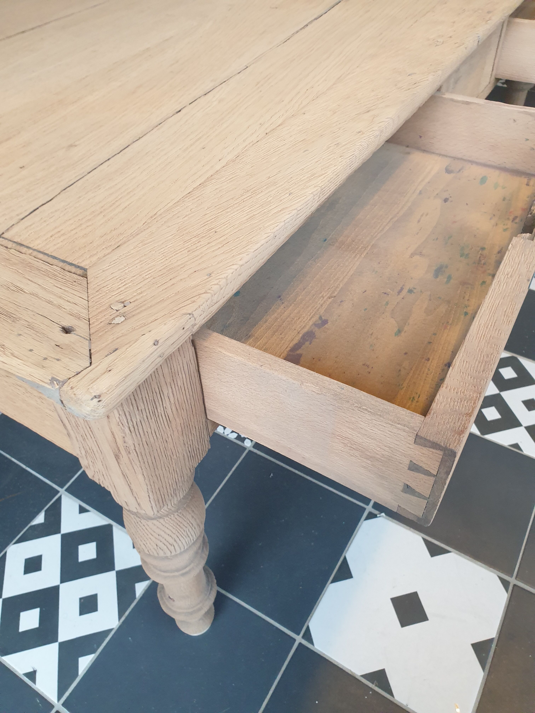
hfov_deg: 53.1
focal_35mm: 26
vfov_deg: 67.3
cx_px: 268
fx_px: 536
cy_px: 356
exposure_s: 1/50
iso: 320
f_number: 2.4
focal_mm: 4.3
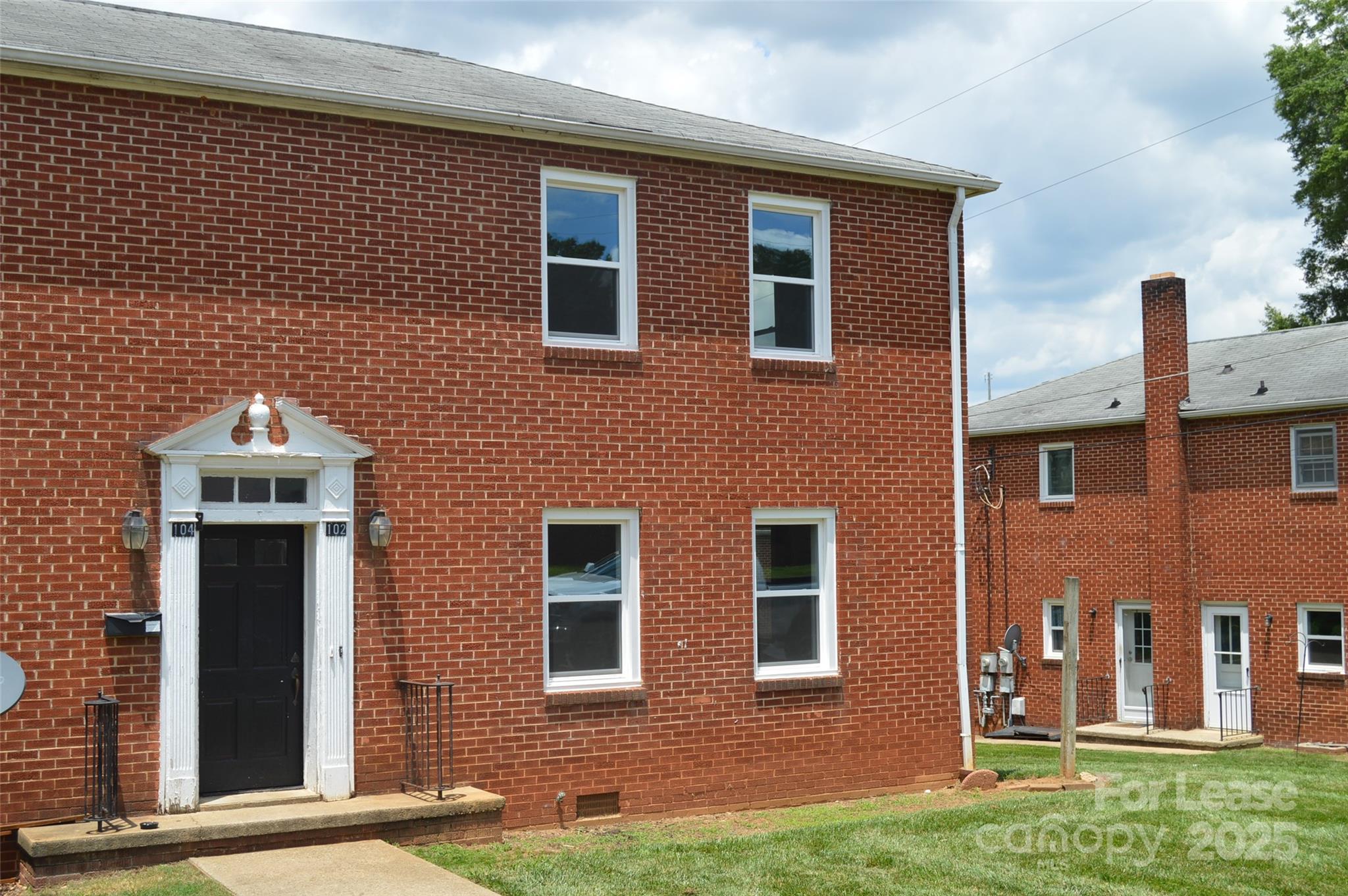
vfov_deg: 31.8
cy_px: 448
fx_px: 1571
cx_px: 674
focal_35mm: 42
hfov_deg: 46.4
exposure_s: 1/250
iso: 100
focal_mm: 28
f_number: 8
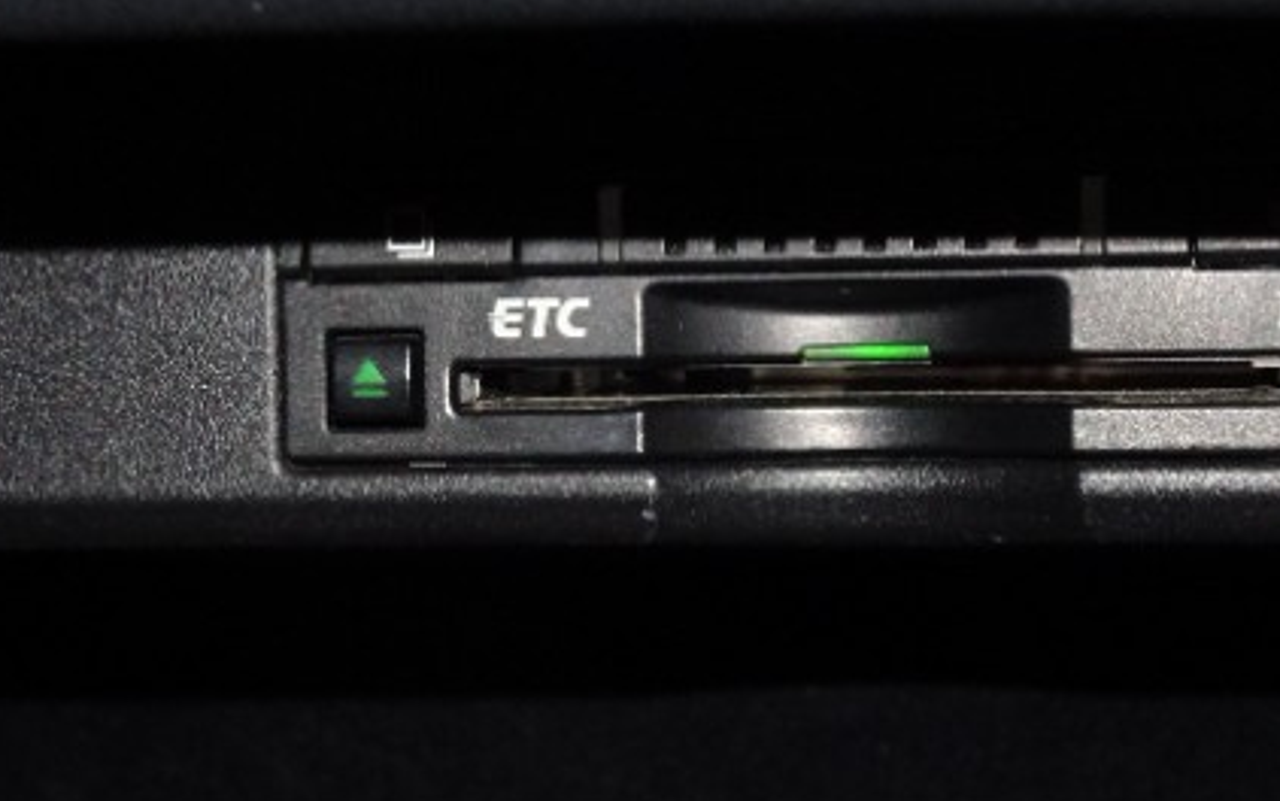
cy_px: 382
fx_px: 3699
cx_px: 685
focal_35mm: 106
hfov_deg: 19.6
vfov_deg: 12.4
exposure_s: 1/15
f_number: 4.5
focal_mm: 11.32
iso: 400
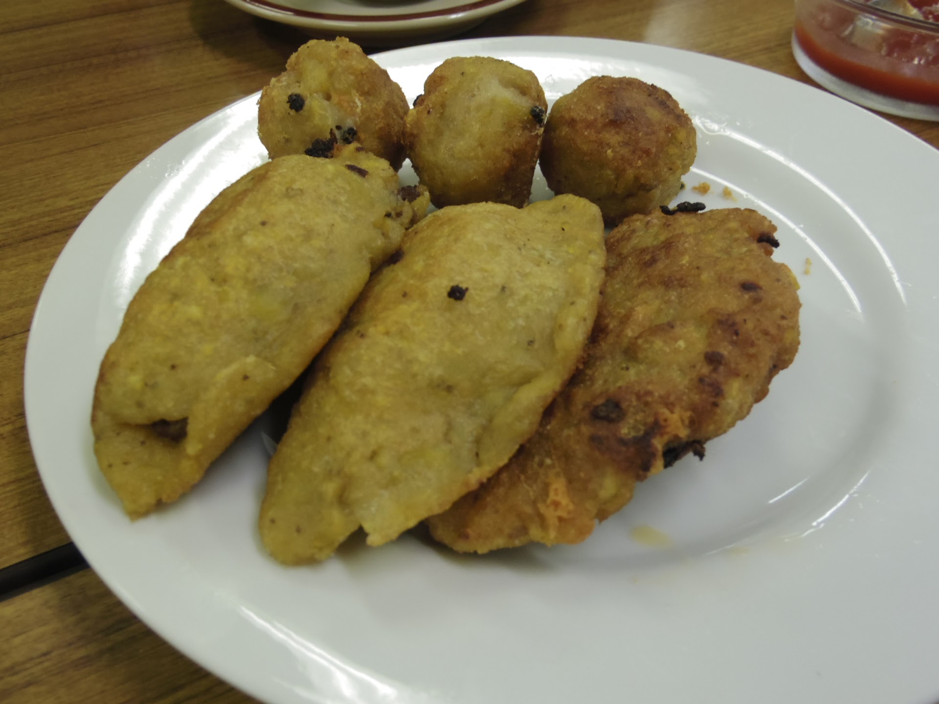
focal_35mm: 29
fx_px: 787
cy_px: 352
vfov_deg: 48.2
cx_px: 470
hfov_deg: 61.7
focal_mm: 5.2
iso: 500
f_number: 2.8
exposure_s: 1/50
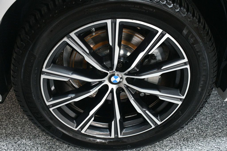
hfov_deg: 38.2
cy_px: 76
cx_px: 114
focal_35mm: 52
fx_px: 328
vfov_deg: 26.0
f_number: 4.2
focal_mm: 35
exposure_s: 1/125
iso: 3200
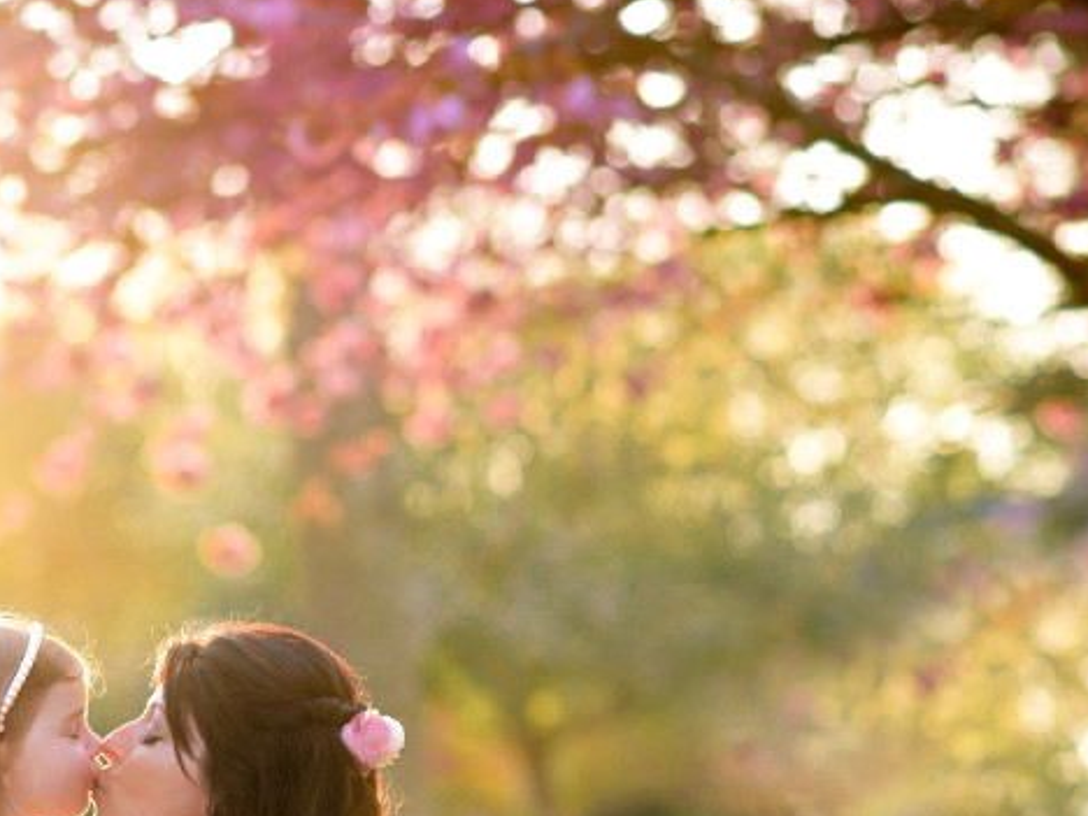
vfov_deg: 7.4
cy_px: 488
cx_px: 219
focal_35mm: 201
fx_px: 6318
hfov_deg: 9.8
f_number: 2.5
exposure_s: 1/500
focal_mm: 85
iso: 200
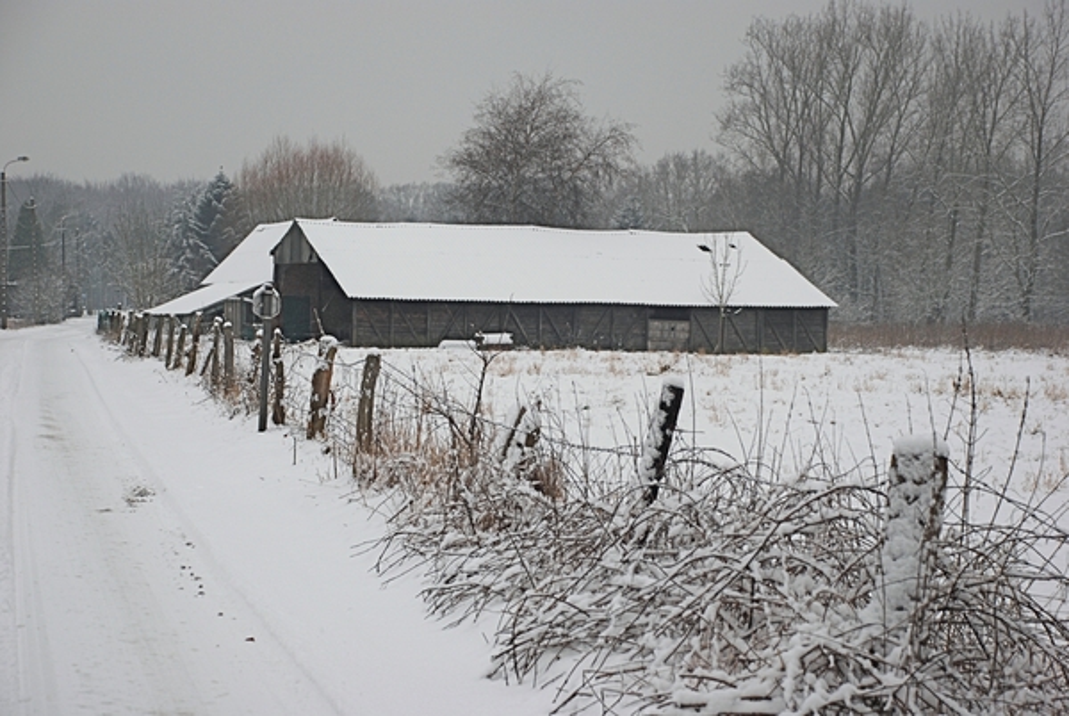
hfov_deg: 23.3
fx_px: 2587
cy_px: 358
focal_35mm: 87
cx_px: 534
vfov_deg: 15.8
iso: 200
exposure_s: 1/250
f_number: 5.3
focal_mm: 58
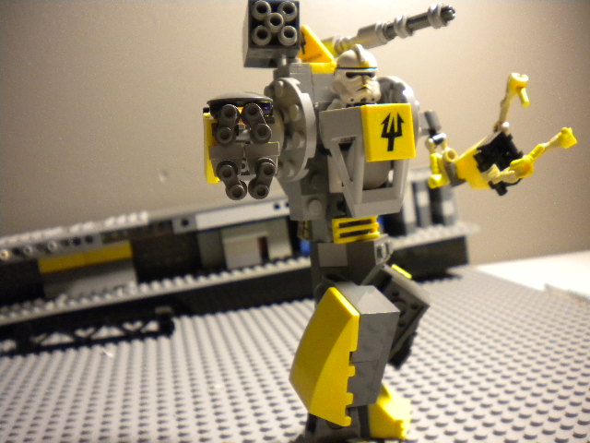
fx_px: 597
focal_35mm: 35
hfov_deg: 52.6
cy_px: 222
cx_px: 295
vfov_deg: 40.7
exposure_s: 1/54.8
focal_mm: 6.3
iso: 400
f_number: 3.1
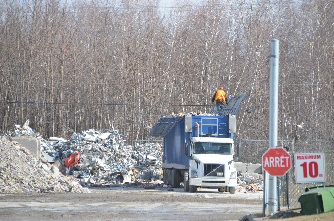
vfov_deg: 4.6
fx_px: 2778
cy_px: 110
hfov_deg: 6.9
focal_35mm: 300
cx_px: 167
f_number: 6.3
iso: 220
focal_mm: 200
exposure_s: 1/500
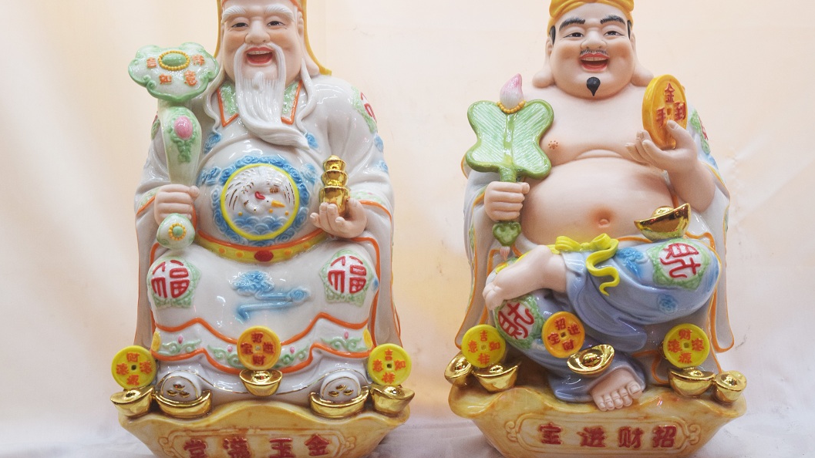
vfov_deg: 15.9
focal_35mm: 76
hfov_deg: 27.9
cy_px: 218
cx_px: 409
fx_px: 1642
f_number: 5.3
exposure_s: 1/60
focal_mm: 48
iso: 1000
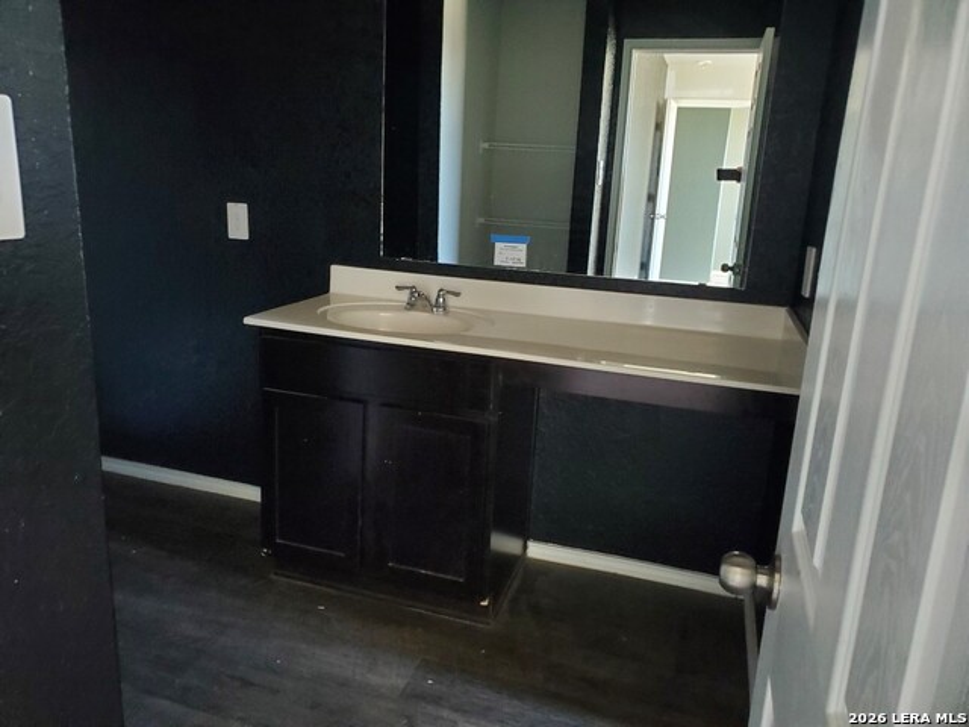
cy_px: 364
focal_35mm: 26
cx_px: 484
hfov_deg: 67.3
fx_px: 728
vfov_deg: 53.1
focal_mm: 4.3
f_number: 2.4
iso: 640
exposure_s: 1/15
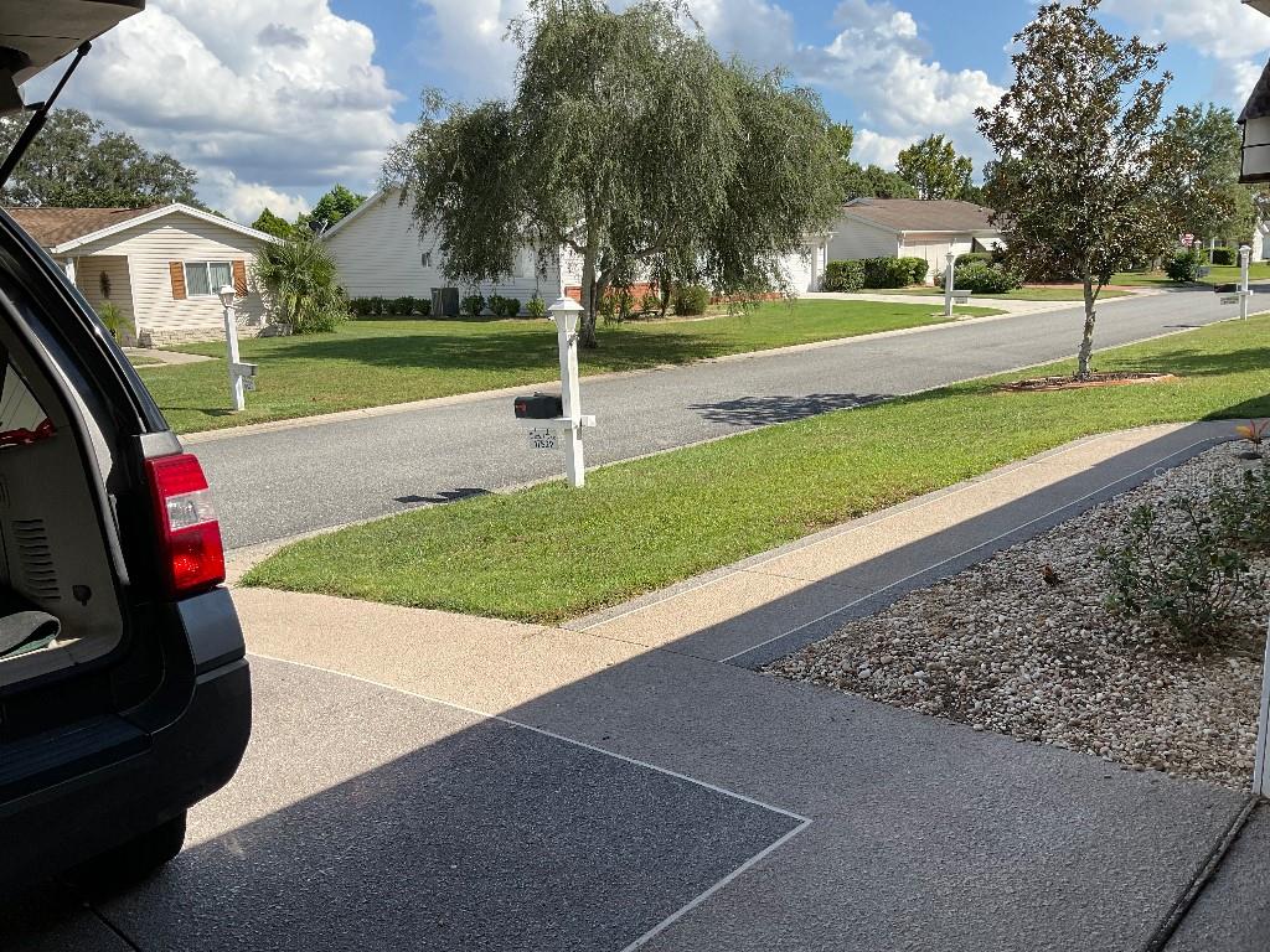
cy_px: 476
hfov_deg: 61.7
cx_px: 635
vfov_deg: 48.2
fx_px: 1064
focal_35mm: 29
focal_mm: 3
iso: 16
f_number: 1.8
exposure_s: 1/1035
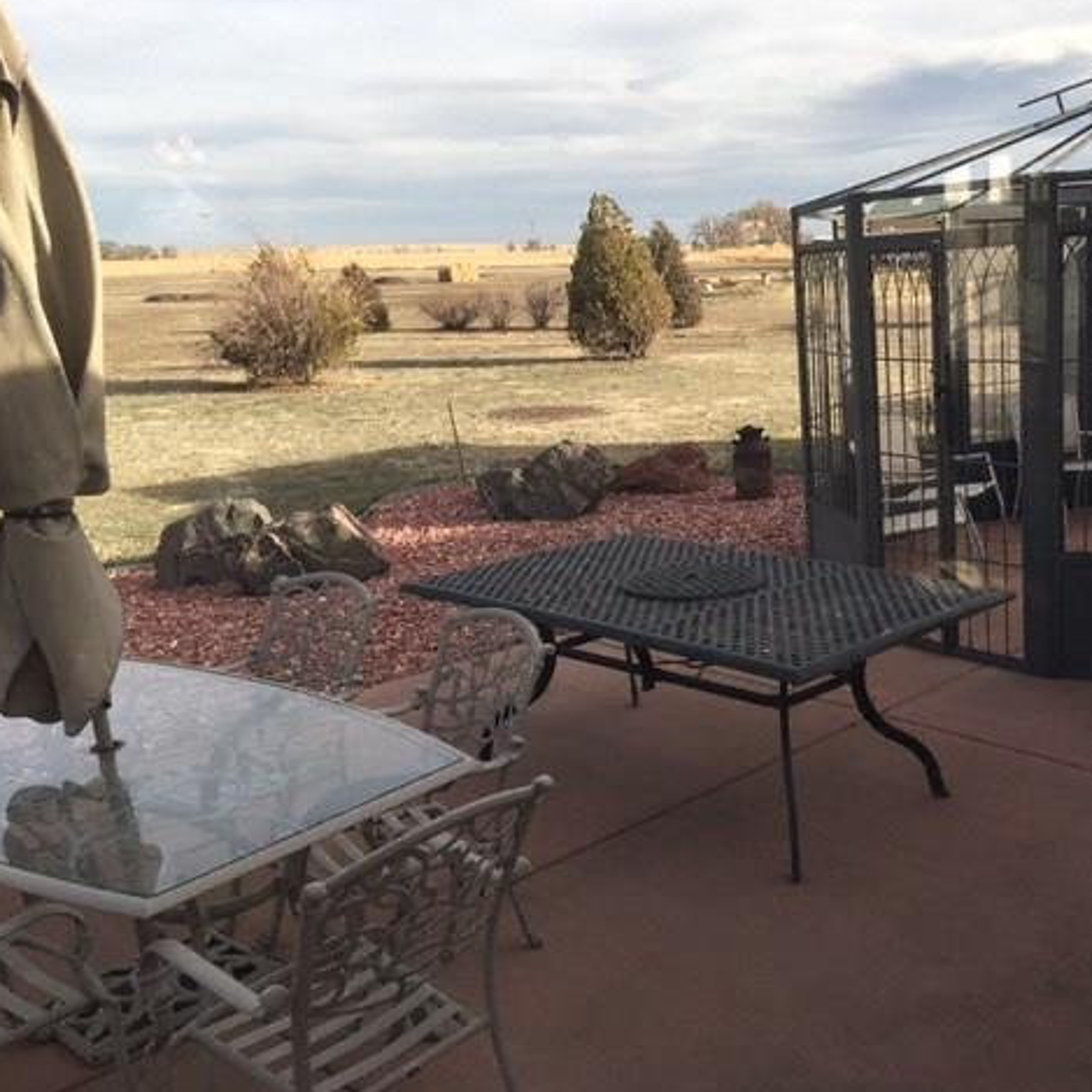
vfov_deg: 47.2
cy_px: 543
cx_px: 736
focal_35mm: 35
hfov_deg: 46.4
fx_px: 1249
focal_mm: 4.15
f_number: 2.2
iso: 25
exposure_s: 1/591
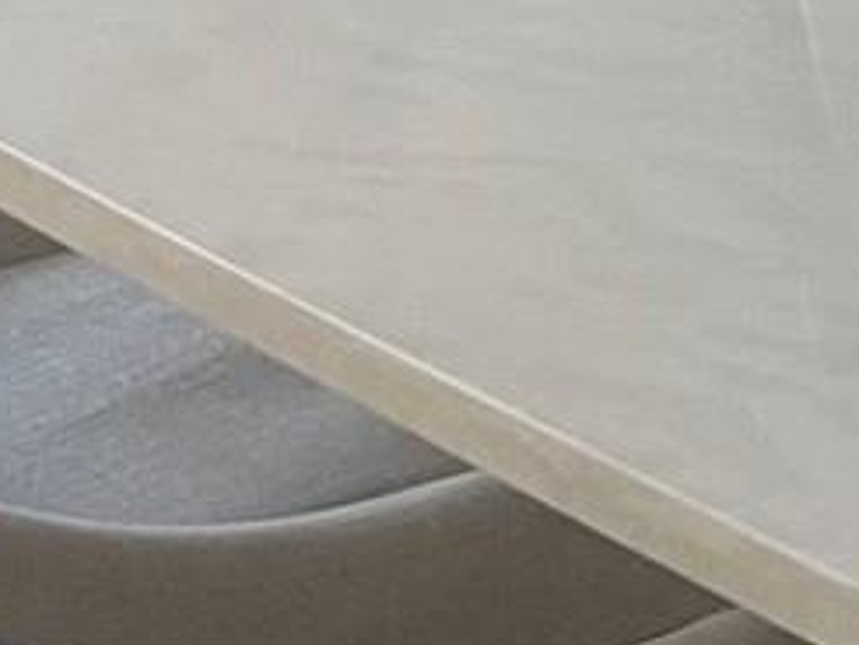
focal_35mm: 170
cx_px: 2703
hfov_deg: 9.0
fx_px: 4221
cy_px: -820
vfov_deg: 8.1
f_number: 1.6
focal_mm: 5.1
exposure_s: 1/60
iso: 125
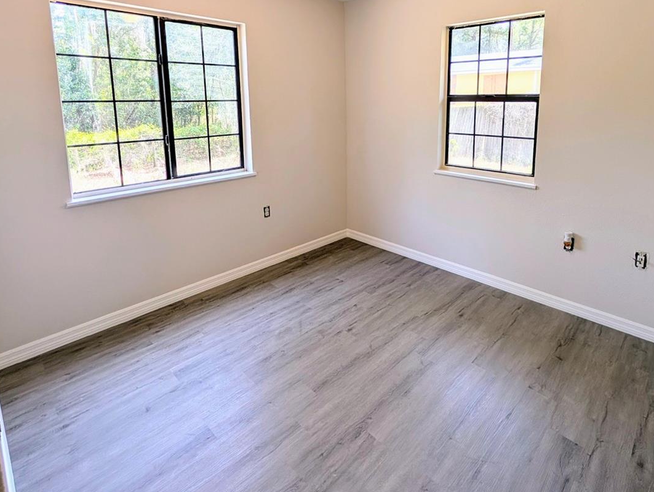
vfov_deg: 68.9
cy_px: 149
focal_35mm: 18
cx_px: 366
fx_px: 340
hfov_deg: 87.3
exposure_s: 1/252
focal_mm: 2.02
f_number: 1.7
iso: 49
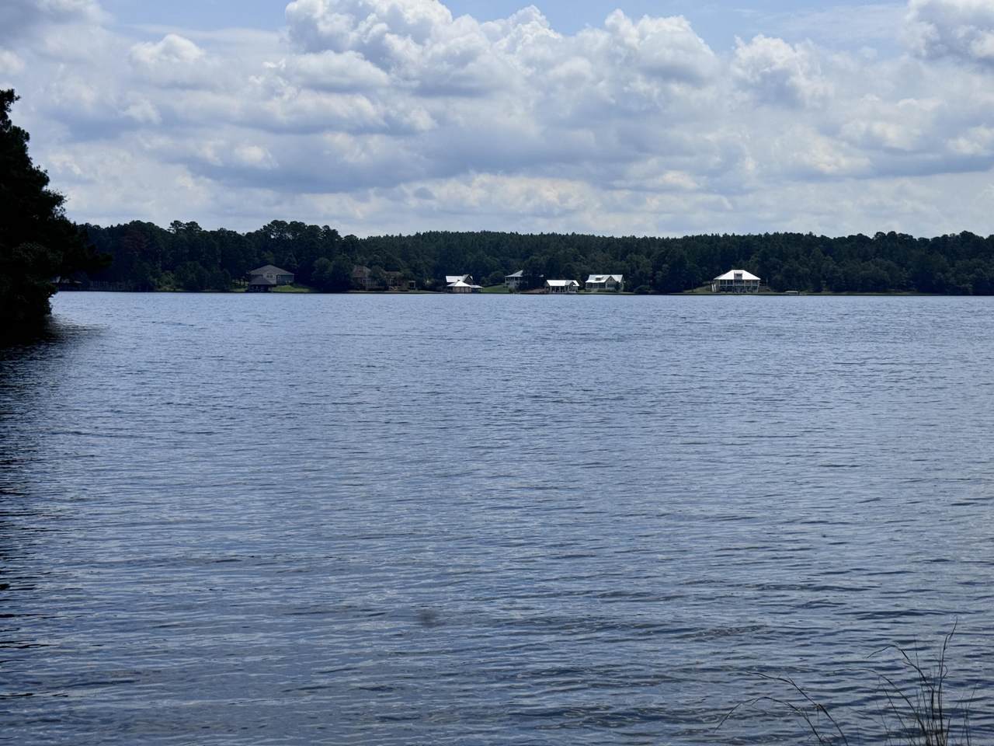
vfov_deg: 30.3
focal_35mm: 48
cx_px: 497
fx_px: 1378
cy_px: 373
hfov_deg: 39.7
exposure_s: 1/12500
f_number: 1.78
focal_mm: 6.76
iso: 80
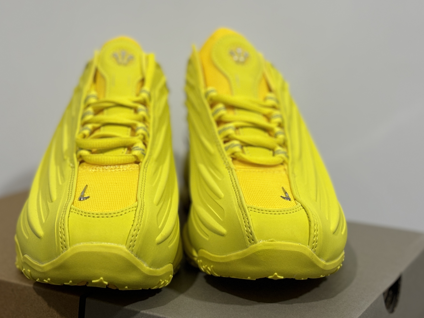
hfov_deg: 30.2
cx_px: 182
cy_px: 146
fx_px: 784
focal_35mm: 64
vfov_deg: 22.9
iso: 125
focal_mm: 5.96
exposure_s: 1/50
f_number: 1.6
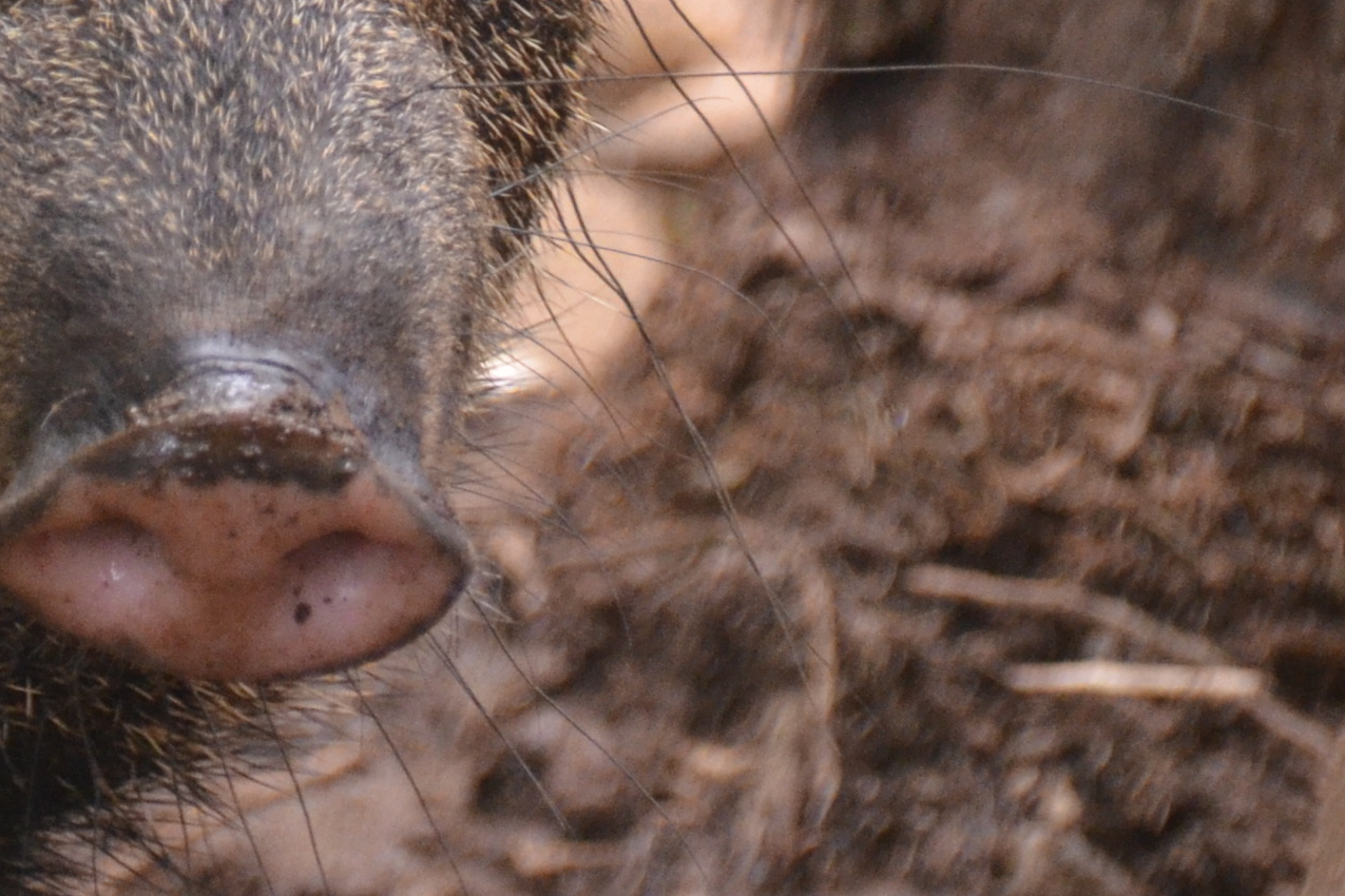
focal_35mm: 1446
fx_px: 54020
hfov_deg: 1.4
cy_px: -326
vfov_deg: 1.0
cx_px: -158
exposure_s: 1/125
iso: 1400
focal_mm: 250
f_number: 6.3
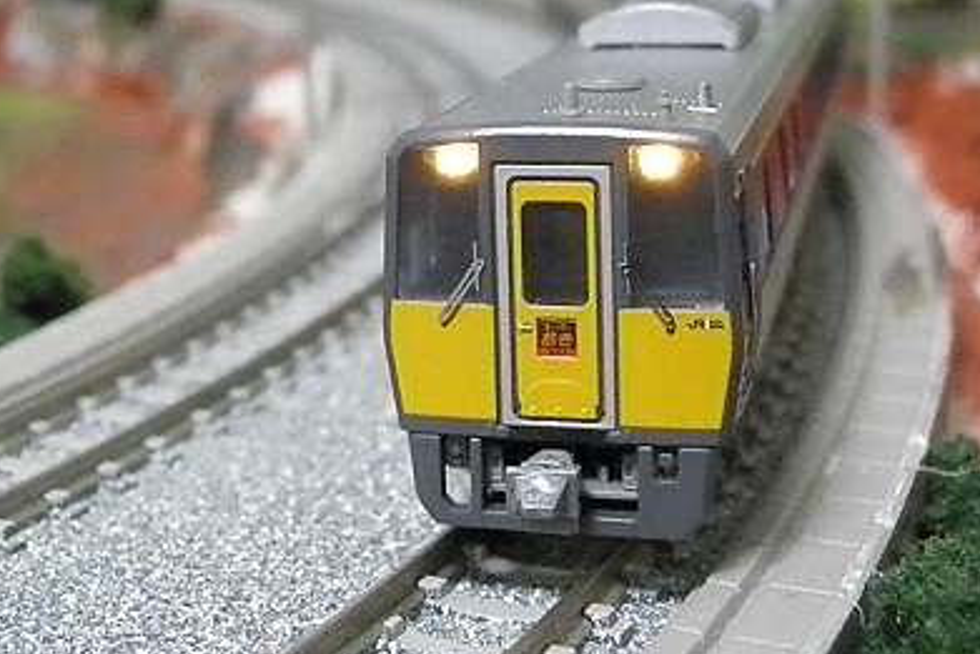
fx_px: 1824
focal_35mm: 67
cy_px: 89
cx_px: 450
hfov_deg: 30.1
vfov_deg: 20.0
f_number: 3.9
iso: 3200
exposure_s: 1/60
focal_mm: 7.3
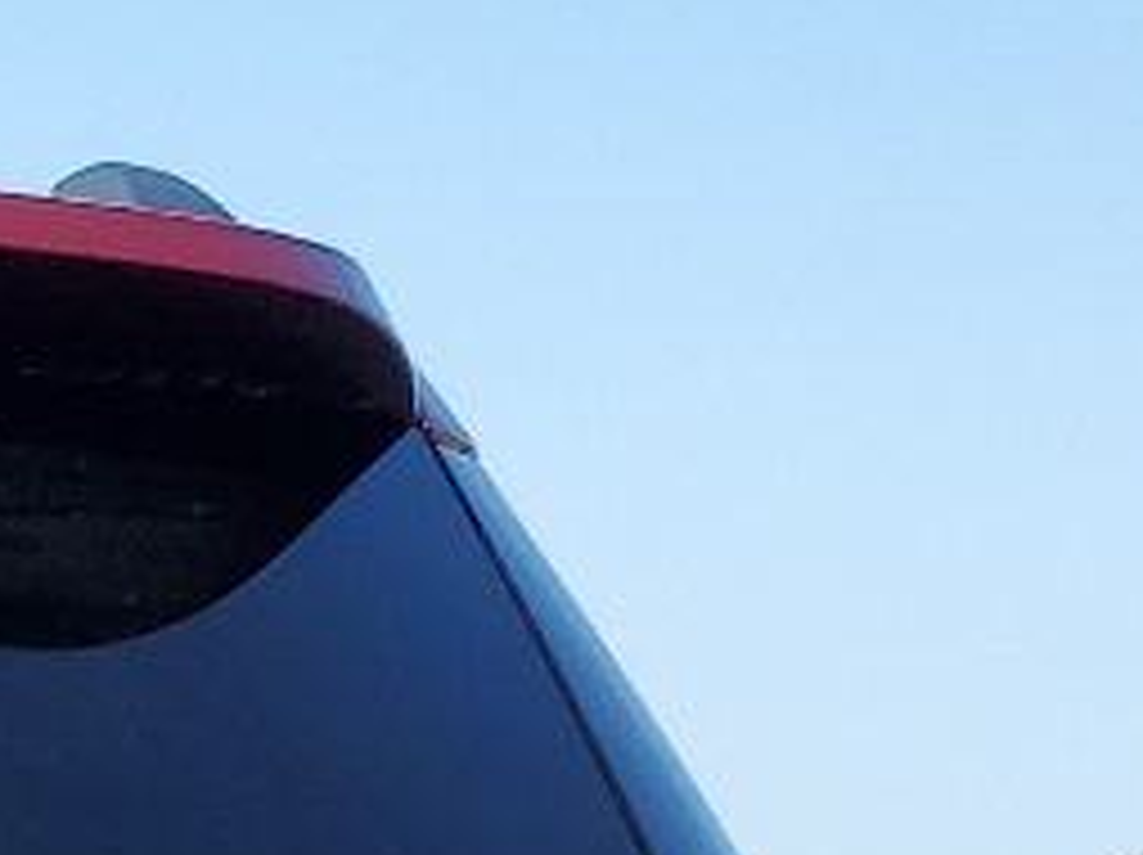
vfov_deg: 8.4
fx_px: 5410
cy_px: 1962
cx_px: -814
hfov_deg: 11.3
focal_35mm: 164
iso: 50
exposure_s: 1/1667
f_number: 1.5
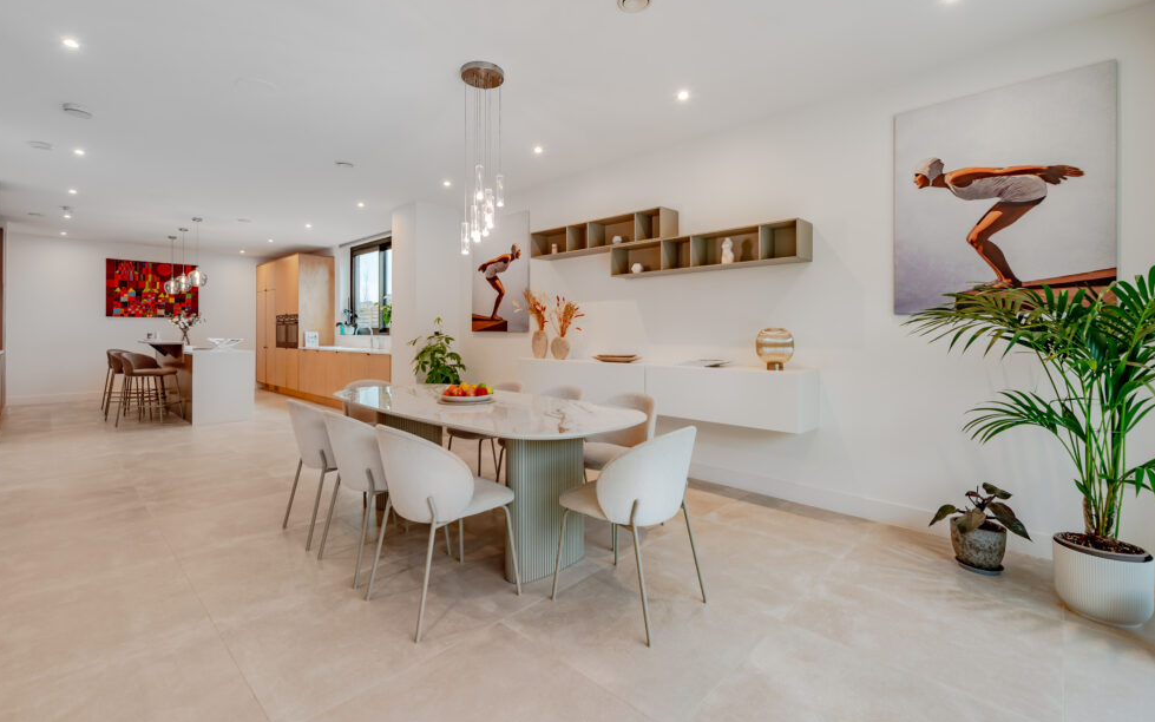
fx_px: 504
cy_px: 353
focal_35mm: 16
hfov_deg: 97.8
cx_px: 559
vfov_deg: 71.3
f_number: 8
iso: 125
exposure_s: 1/4
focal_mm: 15
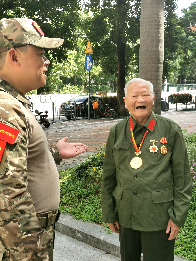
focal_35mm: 47
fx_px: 355
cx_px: 98
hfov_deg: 30.9
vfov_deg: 40.4
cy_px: 130
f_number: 1.8
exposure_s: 1/548
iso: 50
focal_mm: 5.58
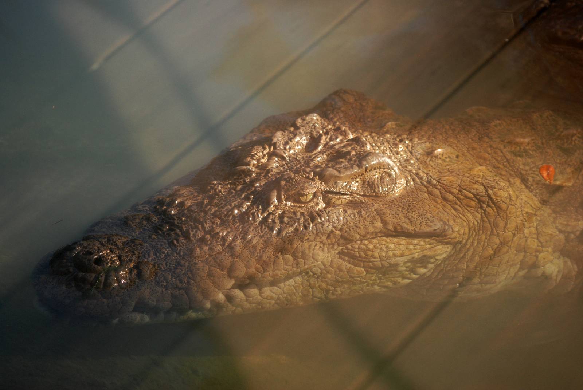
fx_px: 2918
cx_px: 292
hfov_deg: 11.4
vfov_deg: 7.7
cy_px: 195
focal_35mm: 180
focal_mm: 120
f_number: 4.5
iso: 400
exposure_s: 1/320
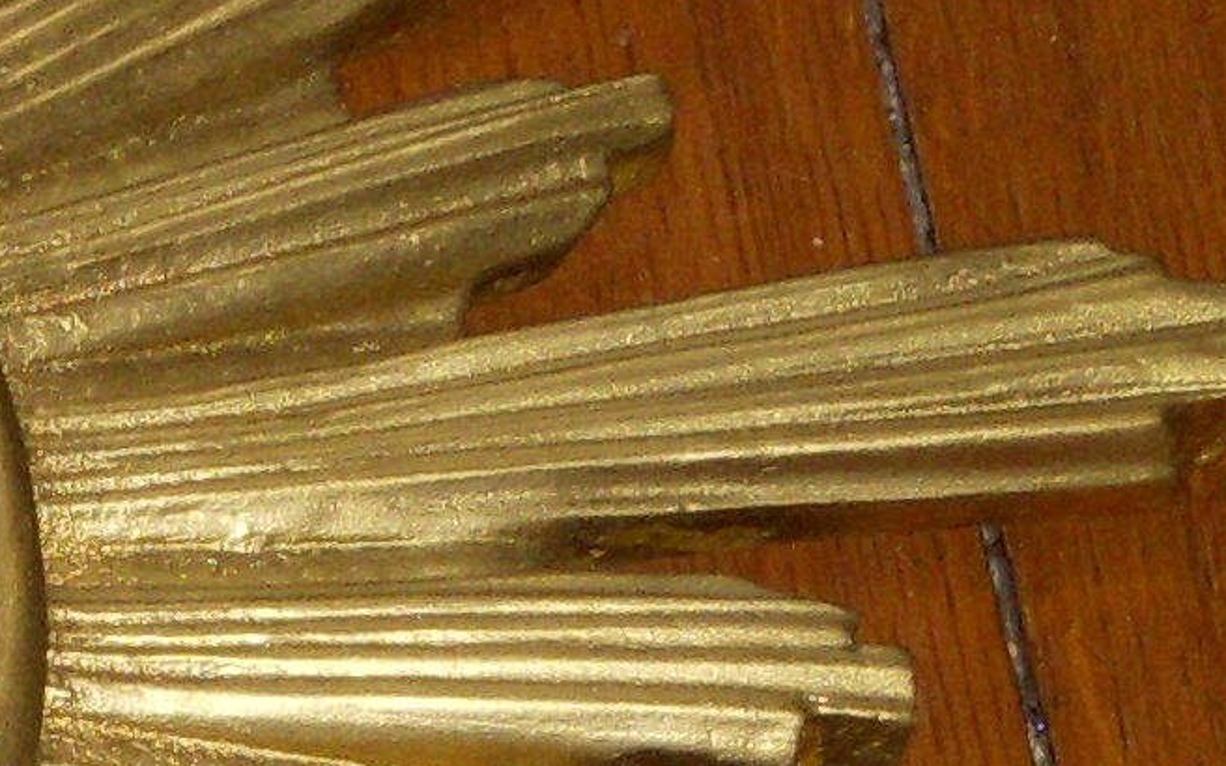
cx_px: -759
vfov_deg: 3.8
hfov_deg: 6.0
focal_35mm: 348
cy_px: 1162
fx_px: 11628
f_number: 3.7
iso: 200
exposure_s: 1/80
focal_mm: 11
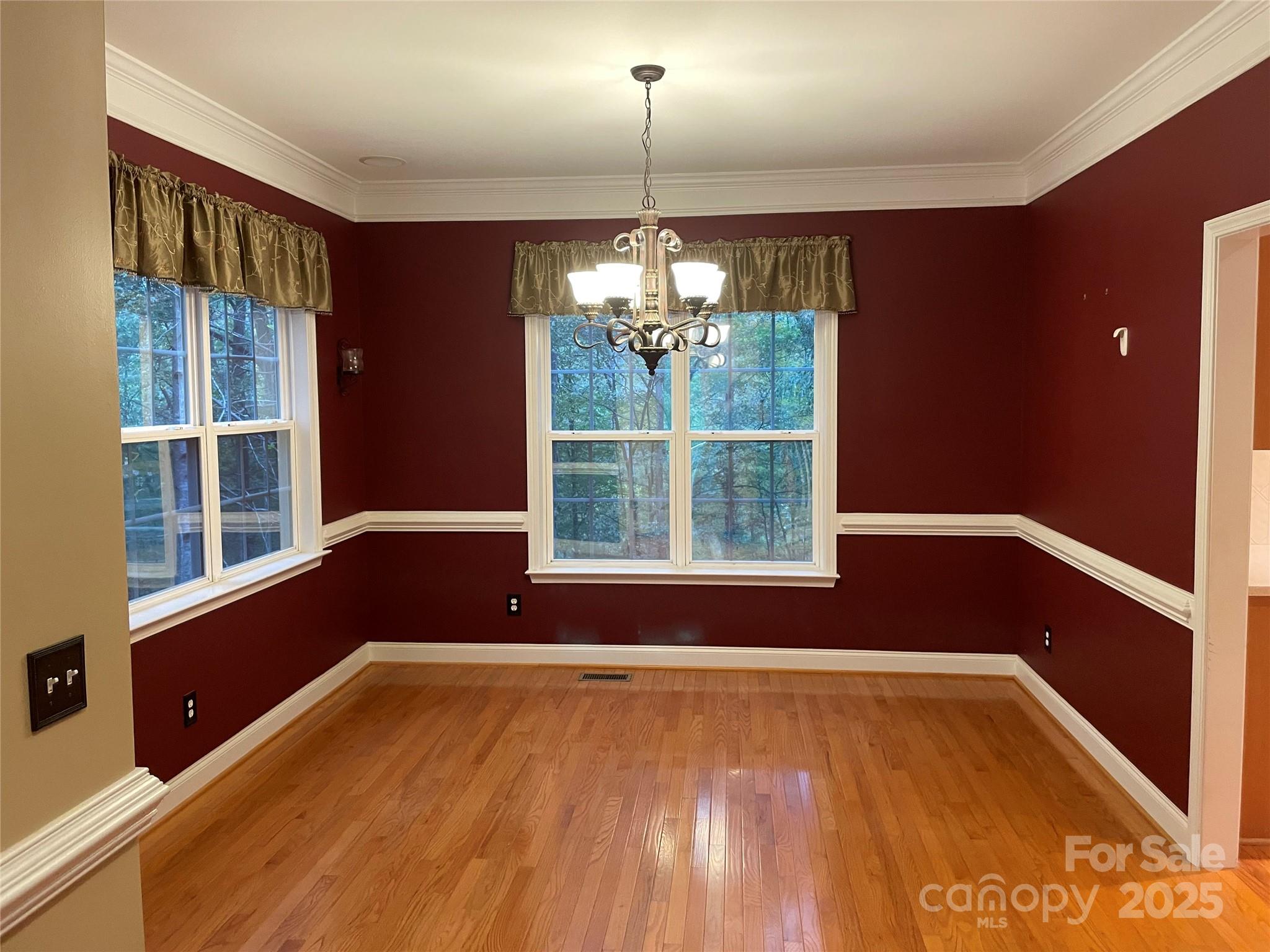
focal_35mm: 26
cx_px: 635
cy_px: 476
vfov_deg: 53.1
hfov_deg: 67.3
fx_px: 954
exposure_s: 1/60
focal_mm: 4.2
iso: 250
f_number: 1.6
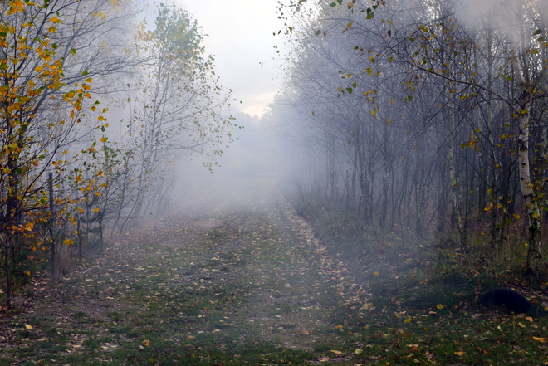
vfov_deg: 21.4
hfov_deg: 31.6
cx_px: 257
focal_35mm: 64
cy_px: 194
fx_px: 969
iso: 400
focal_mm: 35
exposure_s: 1/250
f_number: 10
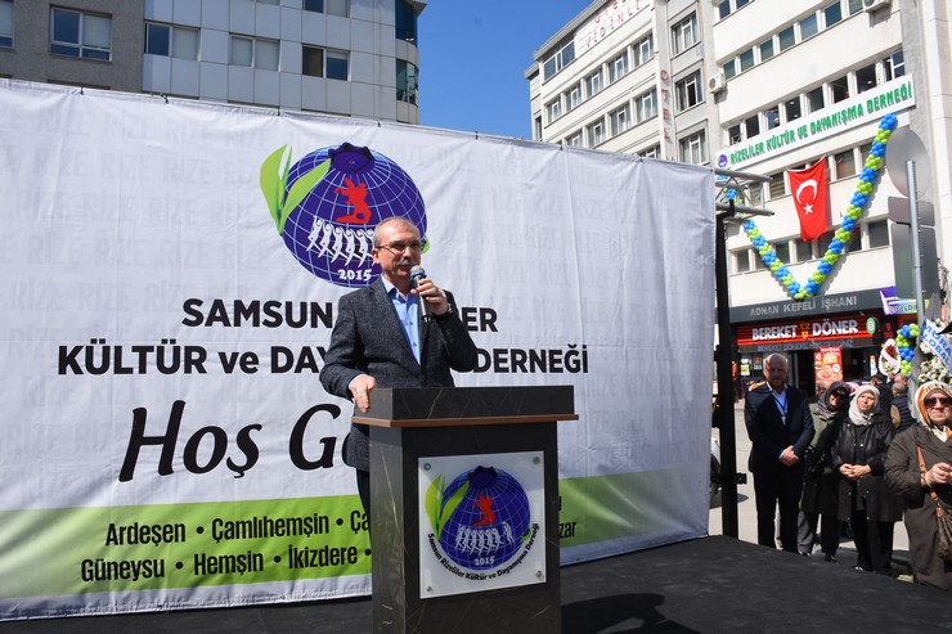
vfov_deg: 47.9
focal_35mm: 27
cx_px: 476
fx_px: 714
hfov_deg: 67.4
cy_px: 317
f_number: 13
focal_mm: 18
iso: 640
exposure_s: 1/640
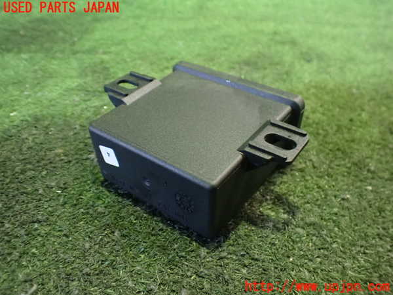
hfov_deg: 60.0
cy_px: 148
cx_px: 196
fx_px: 341
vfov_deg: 46.8
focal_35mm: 30
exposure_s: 1/30
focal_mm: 5.4
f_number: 2.3
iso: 1250
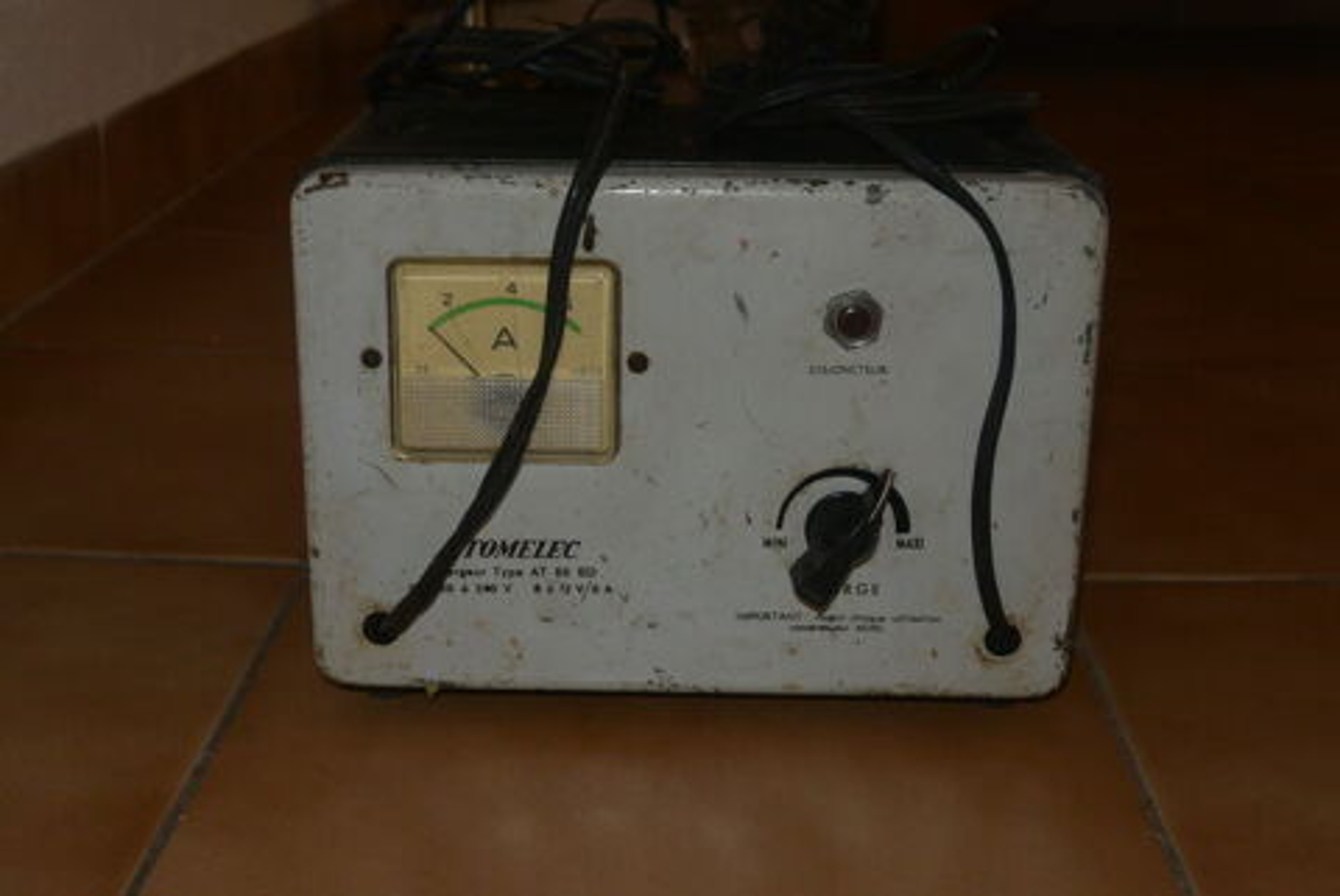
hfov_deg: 39.6
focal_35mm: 50
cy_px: 448
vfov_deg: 27.0
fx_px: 1863
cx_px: 670
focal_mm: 18.7
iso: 400
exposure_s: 1/25
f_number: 4.5
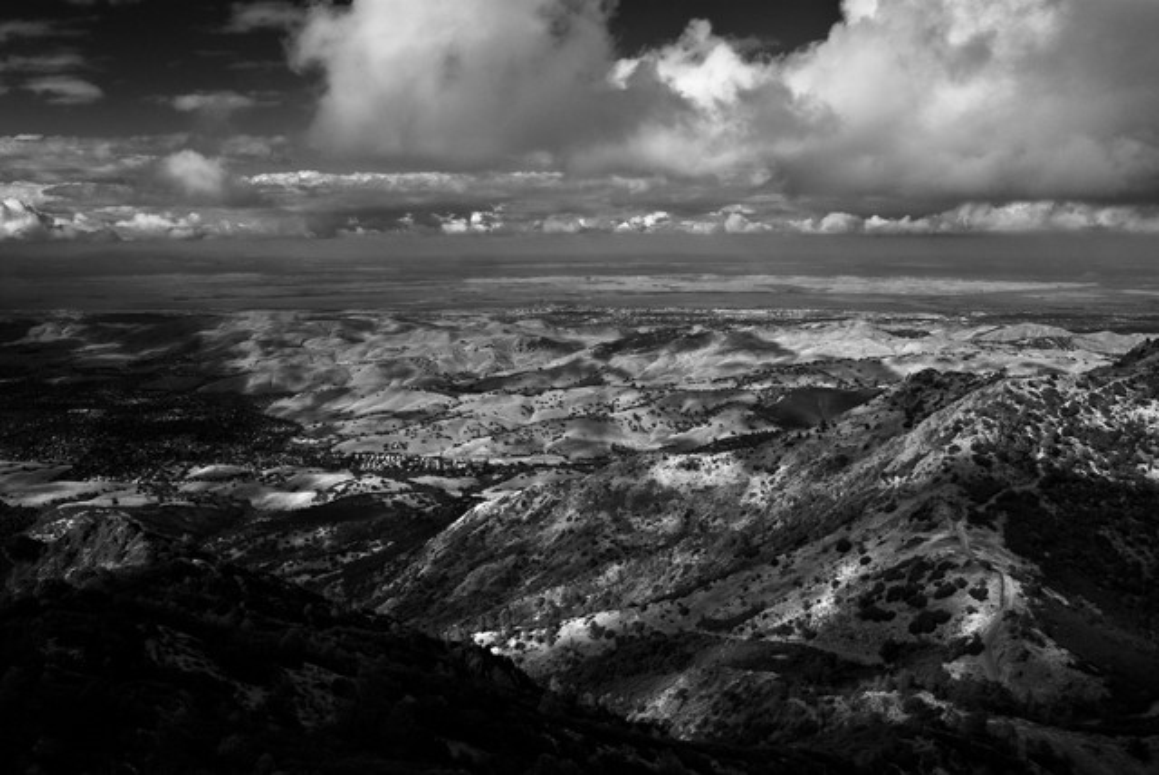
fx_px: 1015
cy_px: 388
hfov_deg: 59.4
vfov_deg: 41.8
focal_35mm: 32
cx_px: 580
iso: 100
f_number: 16
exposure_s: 1/45
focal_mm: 21
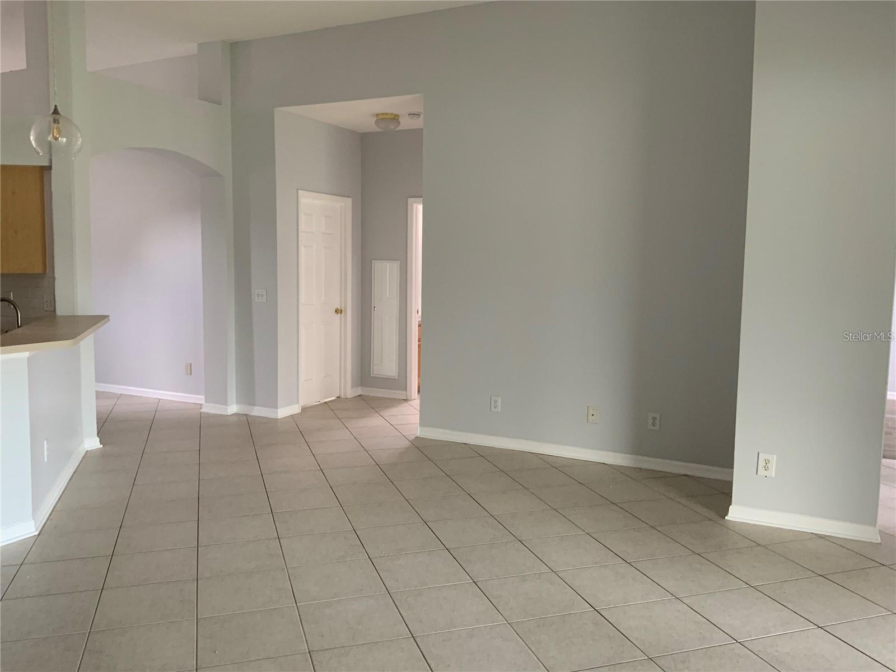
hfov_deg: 61.7
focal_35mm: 29
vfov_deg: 48.2
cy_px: 336
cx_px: 448
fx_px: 751
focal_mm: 3
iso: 100
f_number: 1.8
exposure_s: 1/60
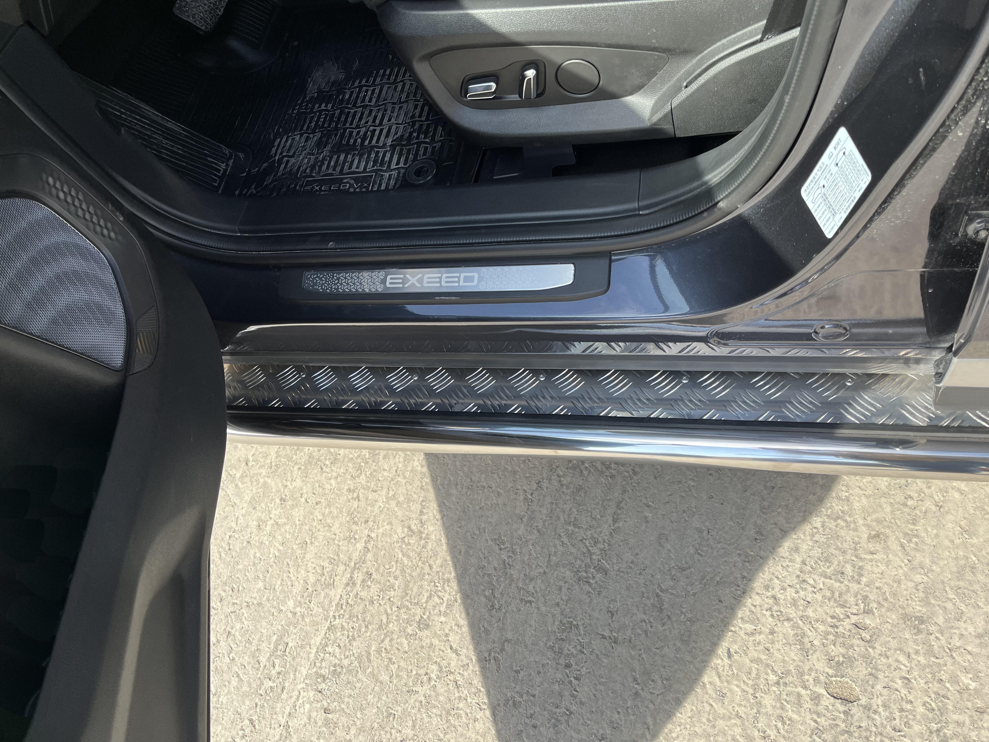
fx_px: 743
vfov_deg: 53.1
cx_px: 494
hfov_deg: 67.3
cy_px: 371
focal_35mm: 26
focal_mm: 5.1
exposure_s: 1/787
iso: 50
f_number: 1.6
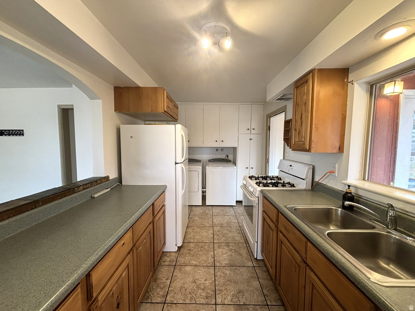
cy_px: 156
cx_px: 208
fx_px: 156
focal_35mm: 13
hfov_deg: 106.2
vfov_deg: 89.9
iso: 160
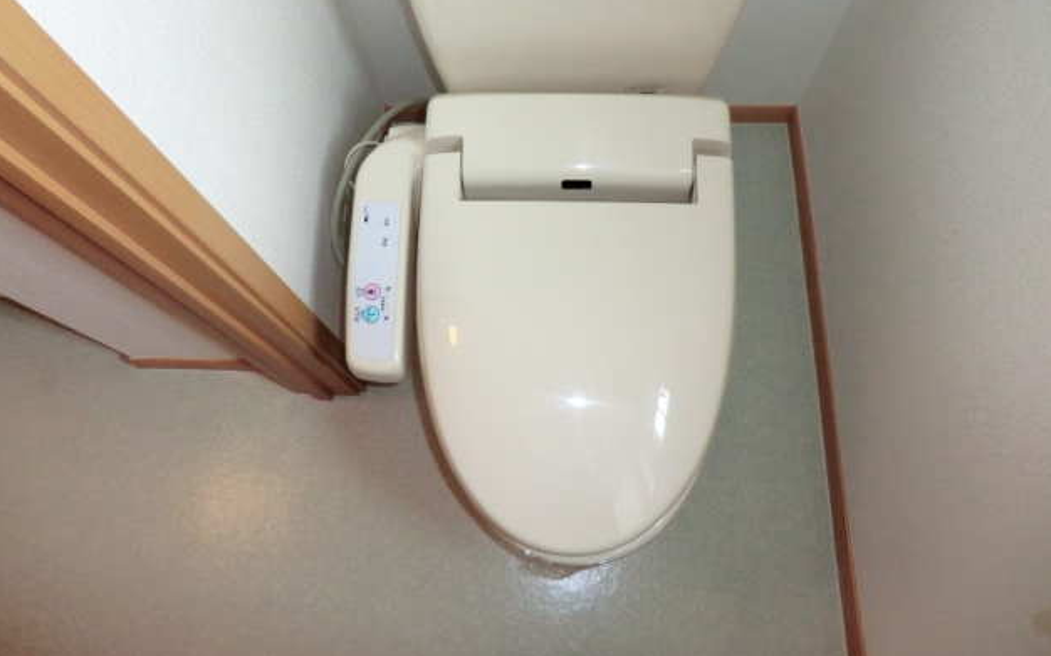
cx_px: 532
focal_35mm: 26
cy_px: 262
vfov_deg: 47.3
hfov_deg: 70.4
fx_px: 745
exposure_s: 1/60
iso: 400
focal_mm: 4.3
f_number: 3.2
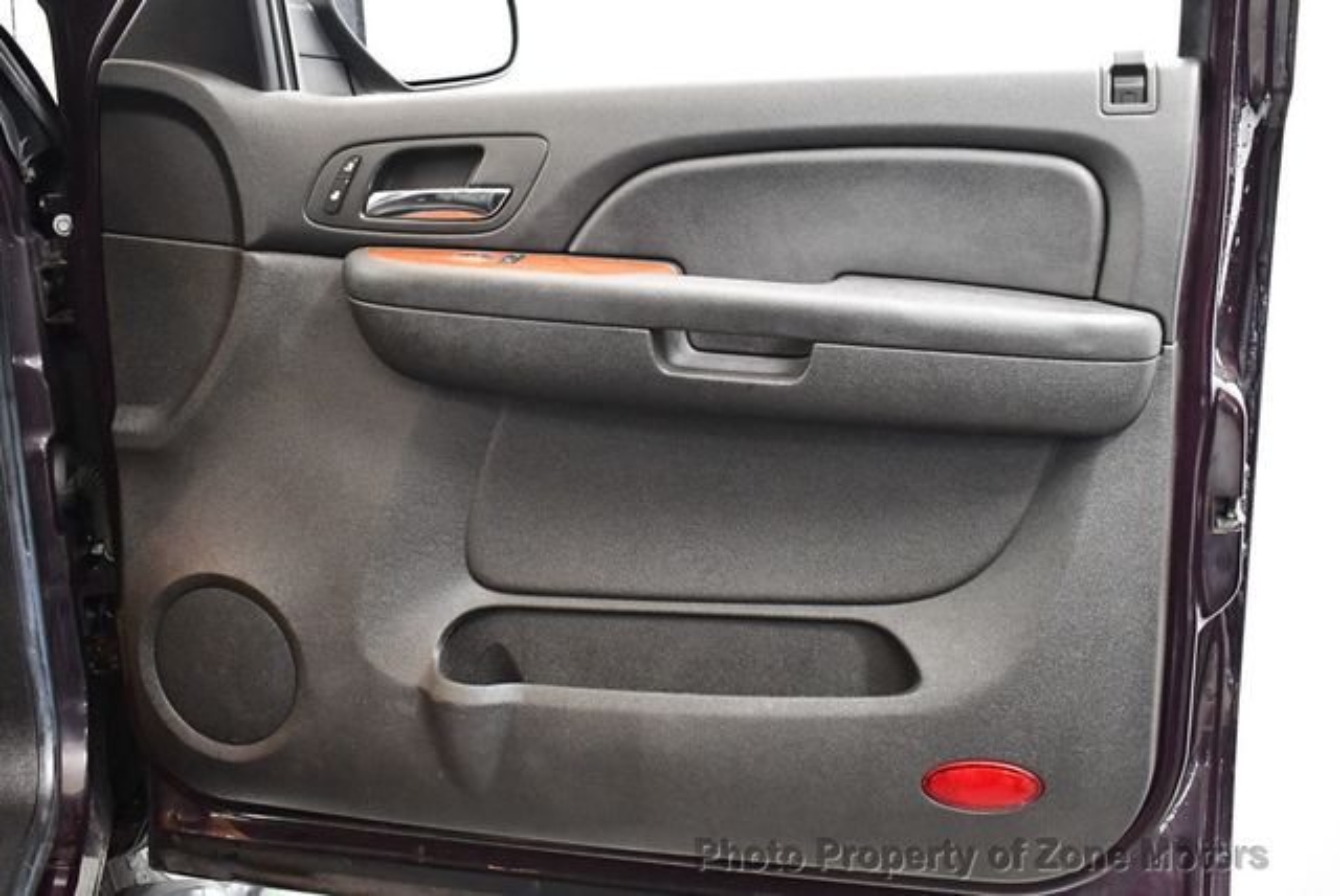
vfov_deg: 36.9
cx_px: 670
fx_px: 1341
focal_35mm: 36
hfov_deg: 53.1
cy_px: 448
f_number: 3.5
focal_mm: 18
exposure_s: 1/60
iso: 5000
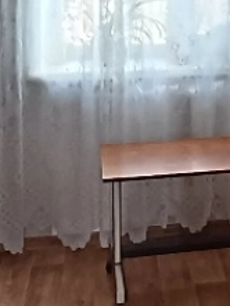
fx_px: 735
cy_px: -69
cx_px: 241
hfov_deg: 17.3
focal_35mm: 83
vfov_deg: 21.7
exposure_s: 1/33.3
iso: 665
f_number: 2.2
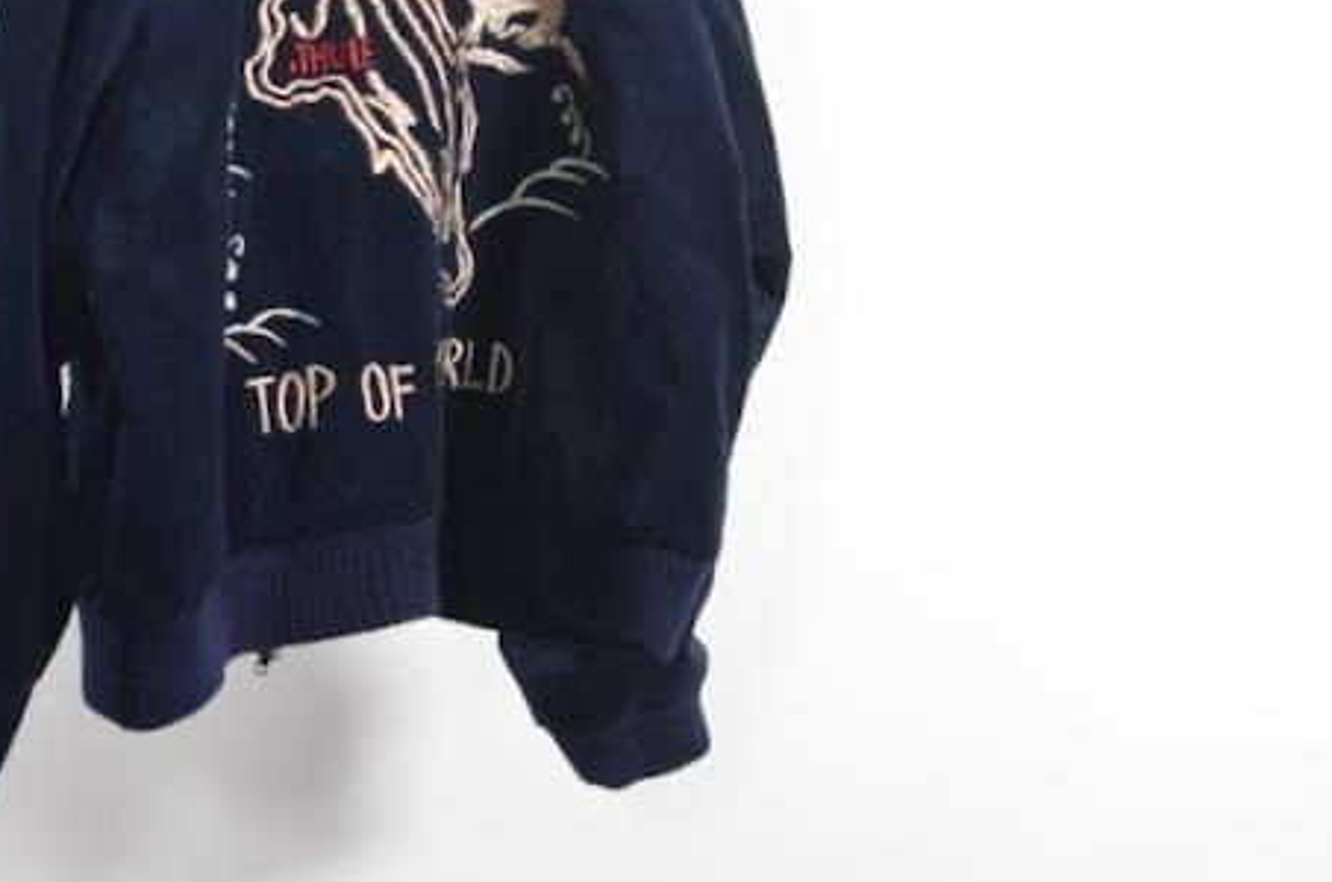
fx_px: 3914
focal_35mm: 106
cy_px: 223
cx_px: 385
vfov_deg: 12.8
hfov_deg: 19.2
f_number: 4
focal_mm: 40
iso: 800
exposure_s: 1/80
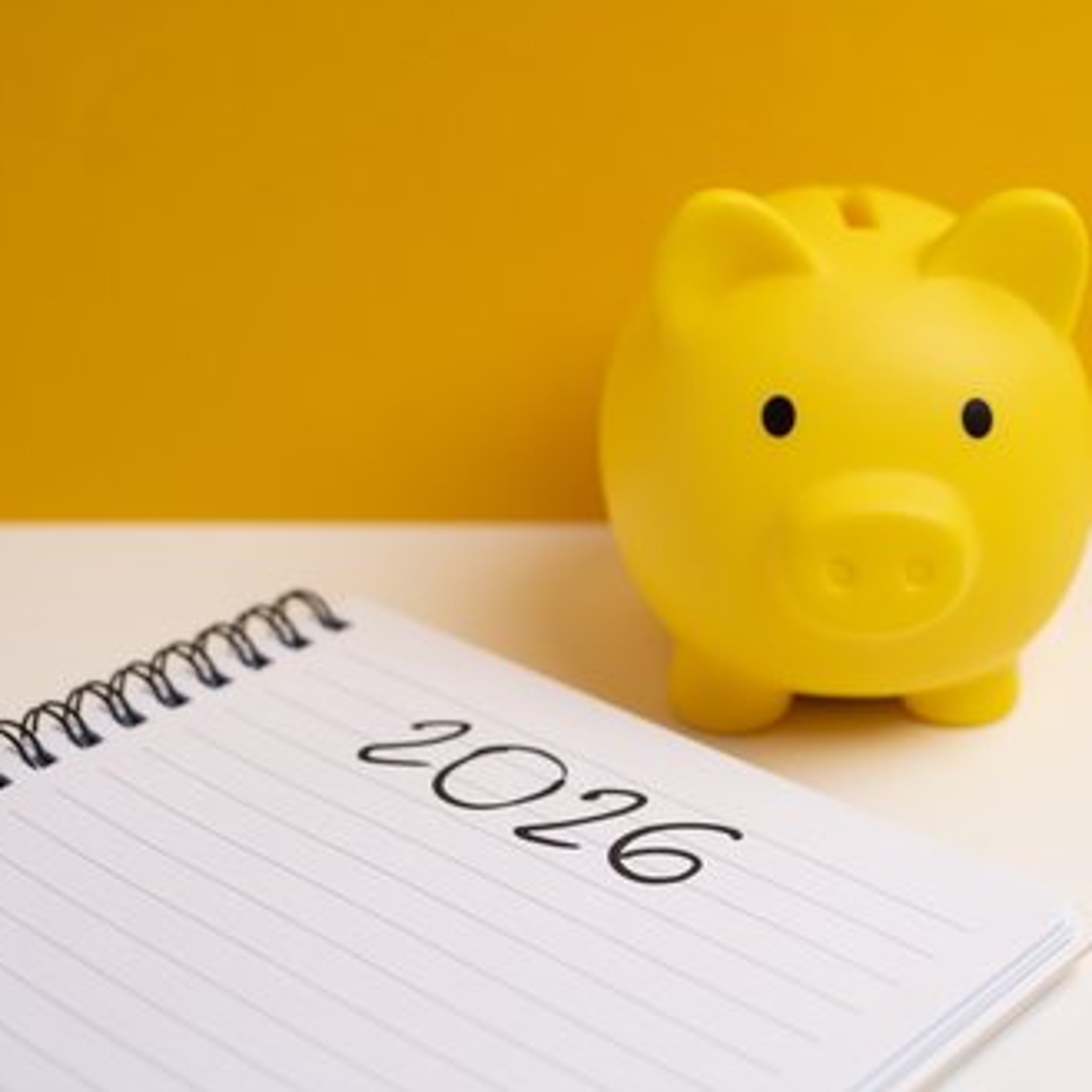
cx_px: 762
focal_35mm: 69
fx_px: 2463
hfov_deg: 24.8
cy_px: 538
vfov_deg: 25.0
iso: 160
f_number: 4
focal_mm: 35
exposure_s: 1/60
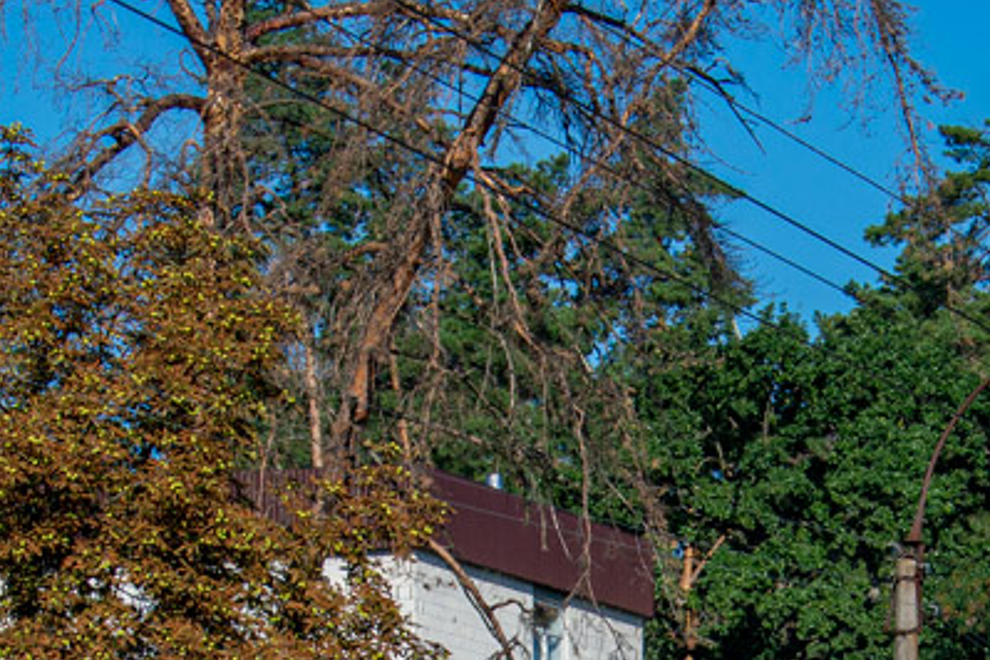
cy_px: 809
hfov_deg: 10.9
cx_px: 734
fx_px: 5170
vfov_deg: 7.2
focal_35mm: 188
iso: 100
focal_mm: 40
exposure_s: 1/640
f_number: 9
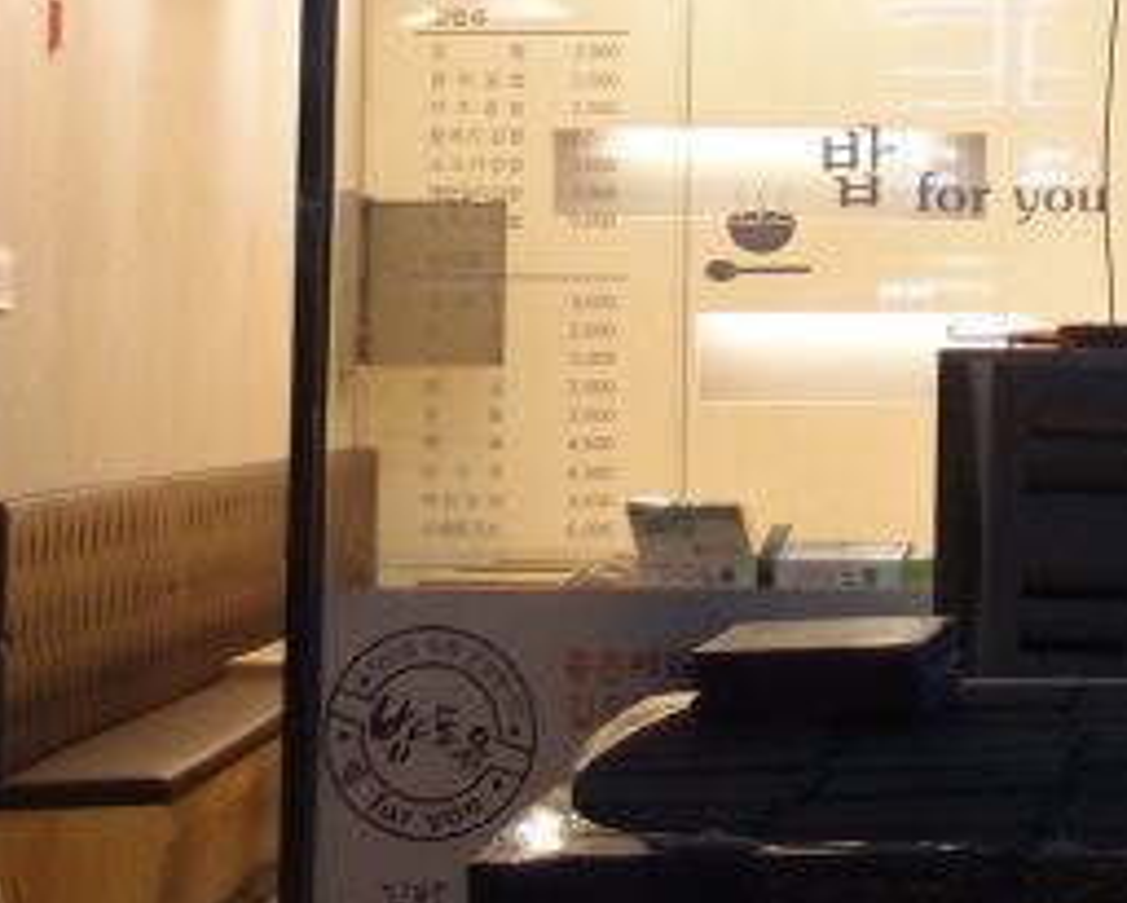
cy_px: -330
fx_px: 4872
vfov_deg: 10.3
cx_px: 1239
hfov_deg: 13.0
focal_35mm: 146
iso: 125
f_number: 2
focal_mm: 8.99
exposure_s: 1/40
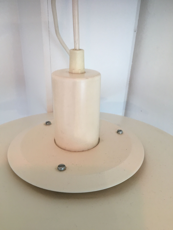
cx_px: 86
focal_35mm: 29
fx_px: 193
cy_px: 115
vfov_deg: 61.7
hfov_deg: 48.2
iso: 40
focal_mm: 4.15
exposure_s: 1/17
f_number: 2.2
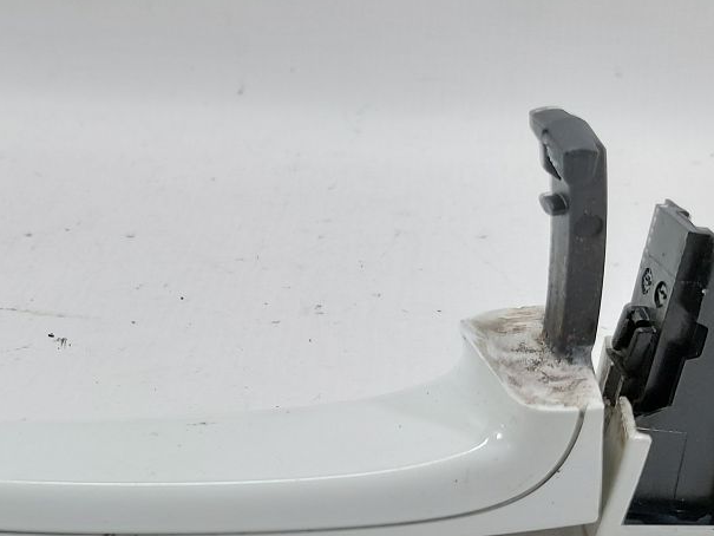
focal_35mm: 55
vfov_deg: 26.4
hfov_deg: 33.6
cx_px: 117
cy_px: 357
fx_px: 1135
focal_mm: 5.23
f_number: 1.8
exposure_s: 1/50
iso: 100
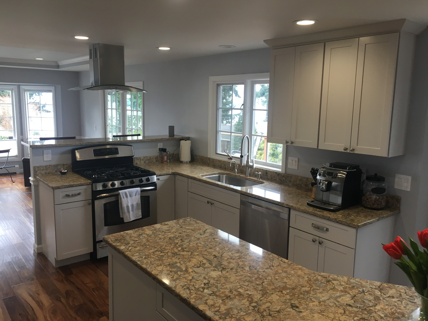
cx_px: 214
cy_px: 160
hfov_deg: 61.7
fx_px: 359
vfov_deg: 48.2
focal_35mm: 29
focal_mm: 4.15
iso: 25
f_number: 2.2
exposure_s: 1/40
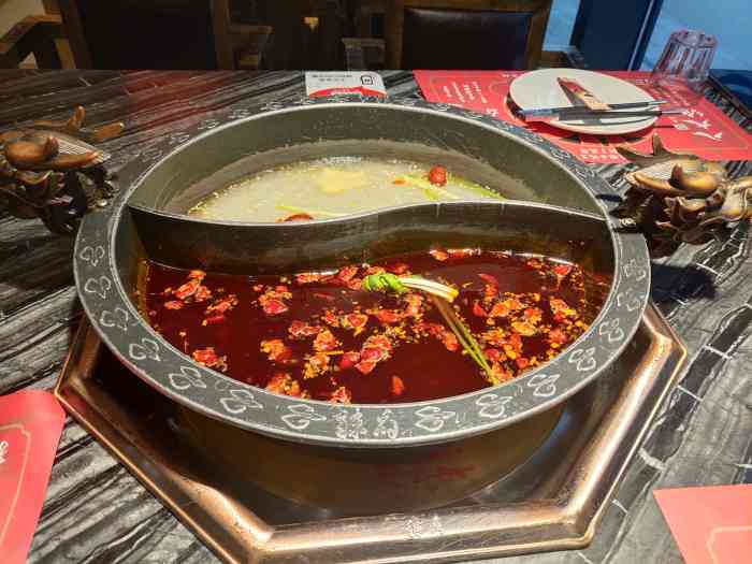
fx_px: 652
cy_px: 282
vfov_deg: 46.8
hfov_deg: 60.0
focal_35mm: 30
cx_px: 376
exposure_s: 1/100
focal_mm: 4.35
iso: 241
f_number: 1.8
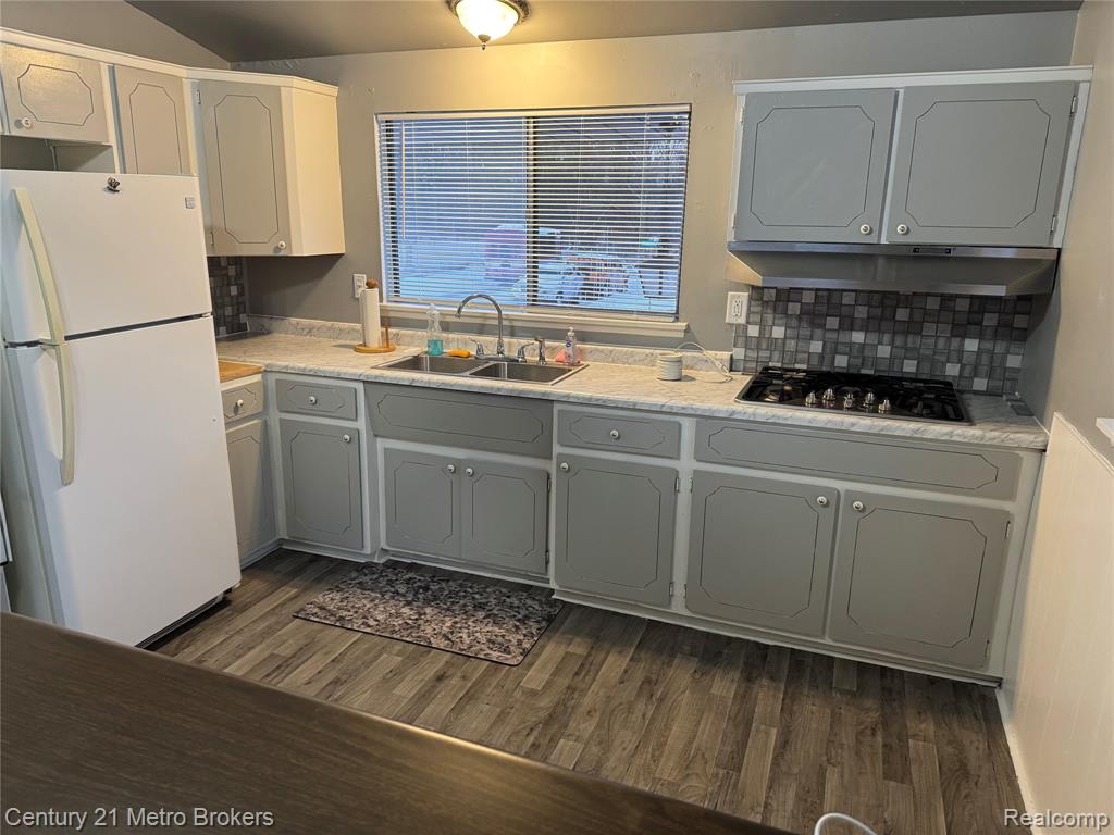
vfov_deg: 56.8
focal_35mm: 24
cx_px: 557
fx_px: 772
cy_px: 418
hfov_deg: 71.6
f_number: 1.78
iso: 320
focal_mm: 6.76
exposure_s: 1/60
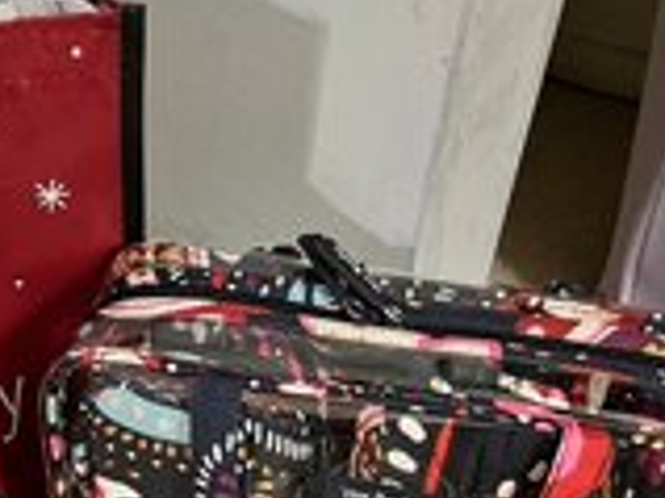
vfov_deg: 25.3
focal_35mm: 56
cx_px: 61
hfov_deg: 32.6
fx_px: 1075
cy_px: 450
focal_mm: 5.7
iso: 800
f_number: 1.5
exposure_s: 1/30
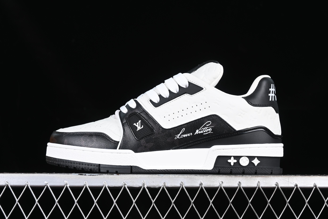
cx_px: 164
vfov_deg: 18.2
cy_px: 110
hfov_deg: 27.0
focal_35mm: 75
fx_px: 683
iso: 160
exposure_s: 1/60
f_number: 6.3
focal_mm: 50
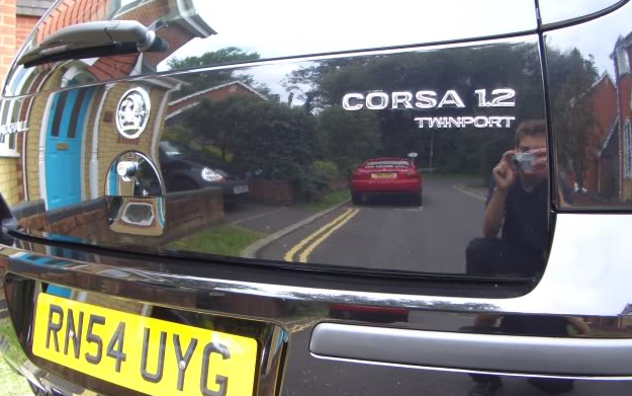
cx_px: 312
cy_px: 204
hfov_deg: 51.5
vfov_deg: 33.6
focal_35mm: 38
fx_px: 655
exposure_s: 1/60
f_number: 2.6
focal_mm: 5.8
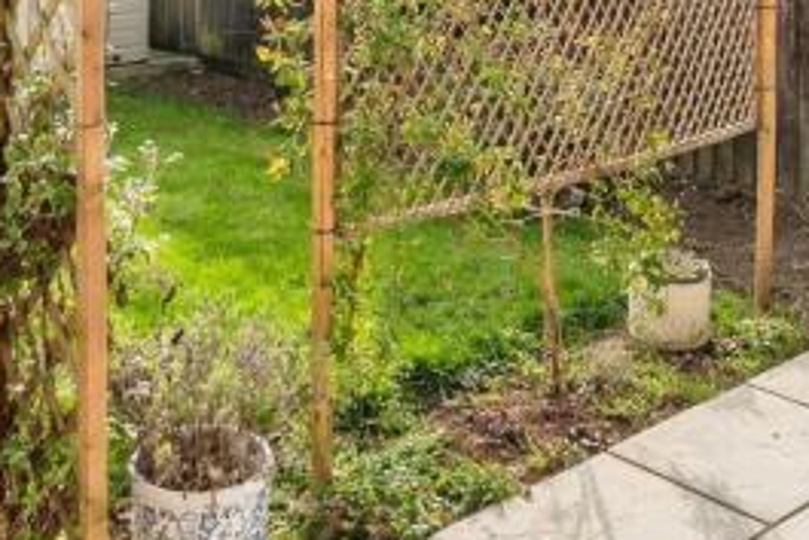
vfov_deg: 22.8
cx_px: 305
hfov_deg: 36.6
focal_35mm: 54
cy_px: -131
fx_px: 1214
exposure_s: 1/1250
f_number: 8
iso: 400
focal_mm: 14
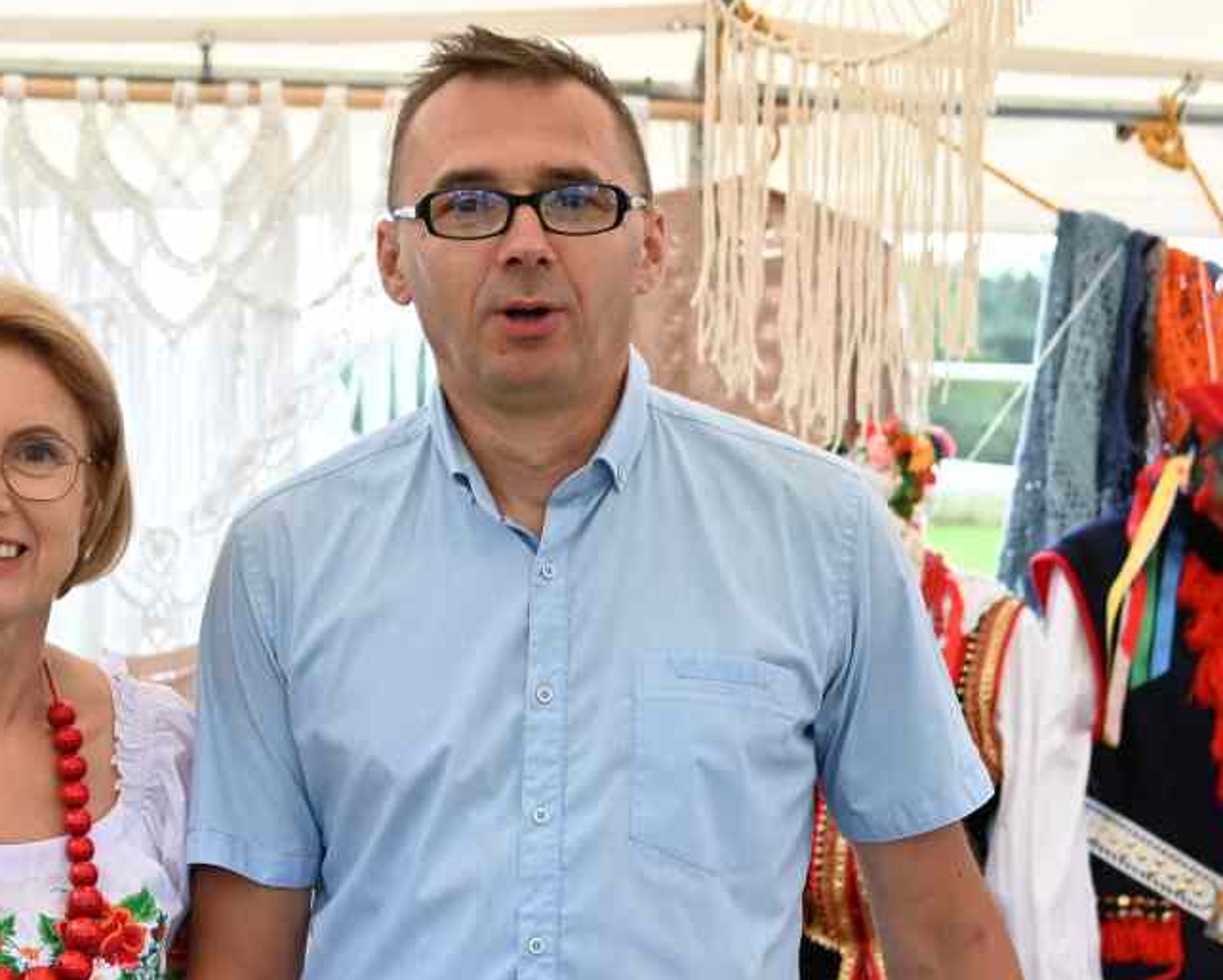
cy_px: 1016
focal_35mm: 87
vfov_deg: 17.2
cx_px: 659
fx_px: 3150
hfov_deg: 22.0
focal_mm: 31
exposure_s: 1/125
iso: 500
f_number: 2.8
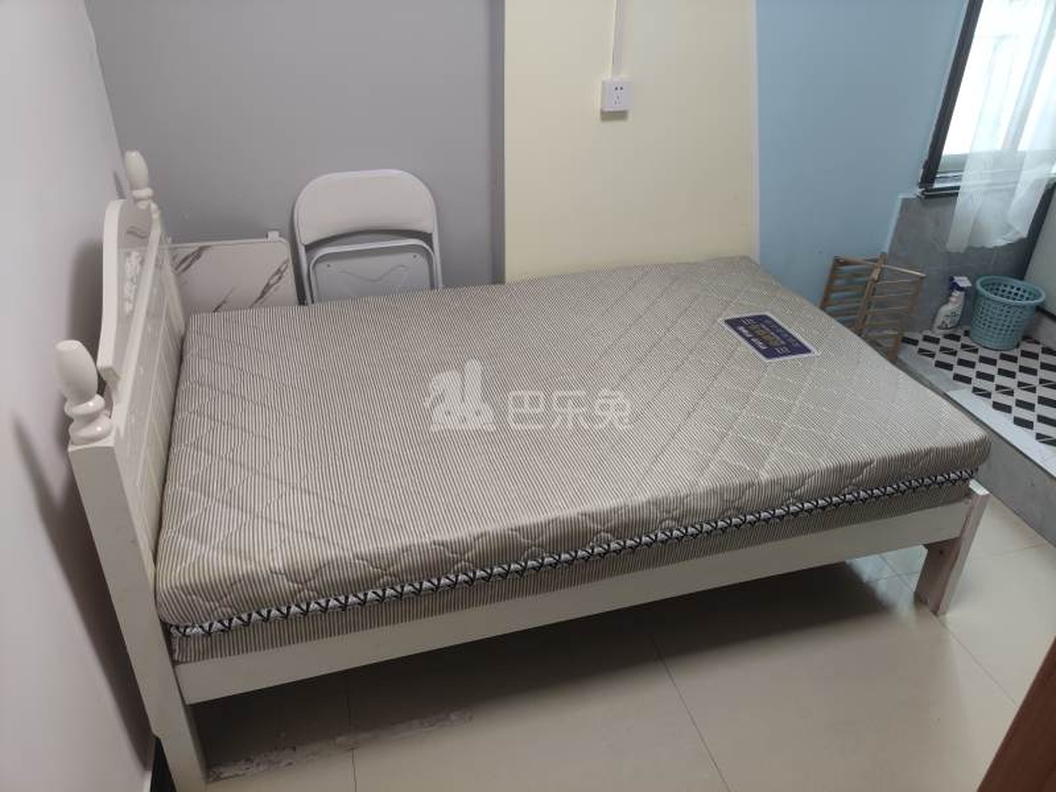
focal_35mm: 26
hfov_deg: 67.3
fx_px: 793
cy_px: 396
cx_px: 528
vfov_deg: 53.1
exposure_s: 1/100
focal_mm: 5.58
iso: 280
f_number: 1.6
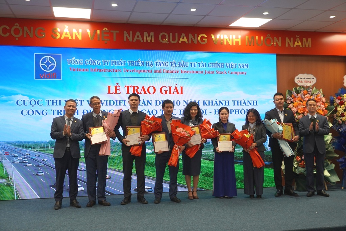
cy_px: 116
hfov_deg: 45.0
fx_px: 418
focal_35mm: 44
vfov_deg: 30.9
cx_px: 173
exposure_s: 1/160
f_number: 4.5
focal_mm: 29
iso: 500
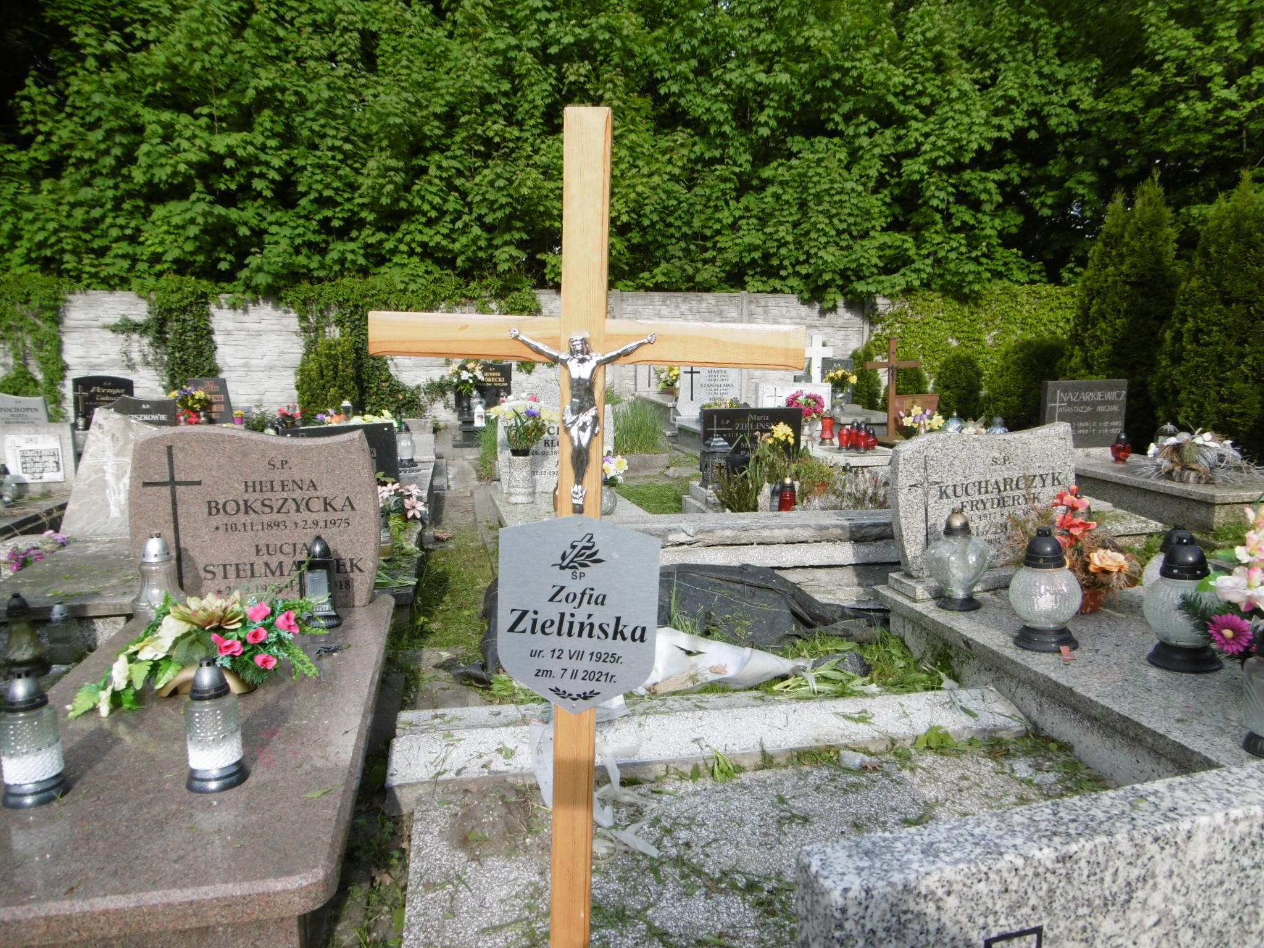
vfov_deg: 56.8
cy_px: 474
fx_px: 876
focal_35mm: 24
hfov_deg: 71.6
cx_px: 632
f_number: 3.1
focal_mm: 4.3
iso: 100
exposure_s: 1/500
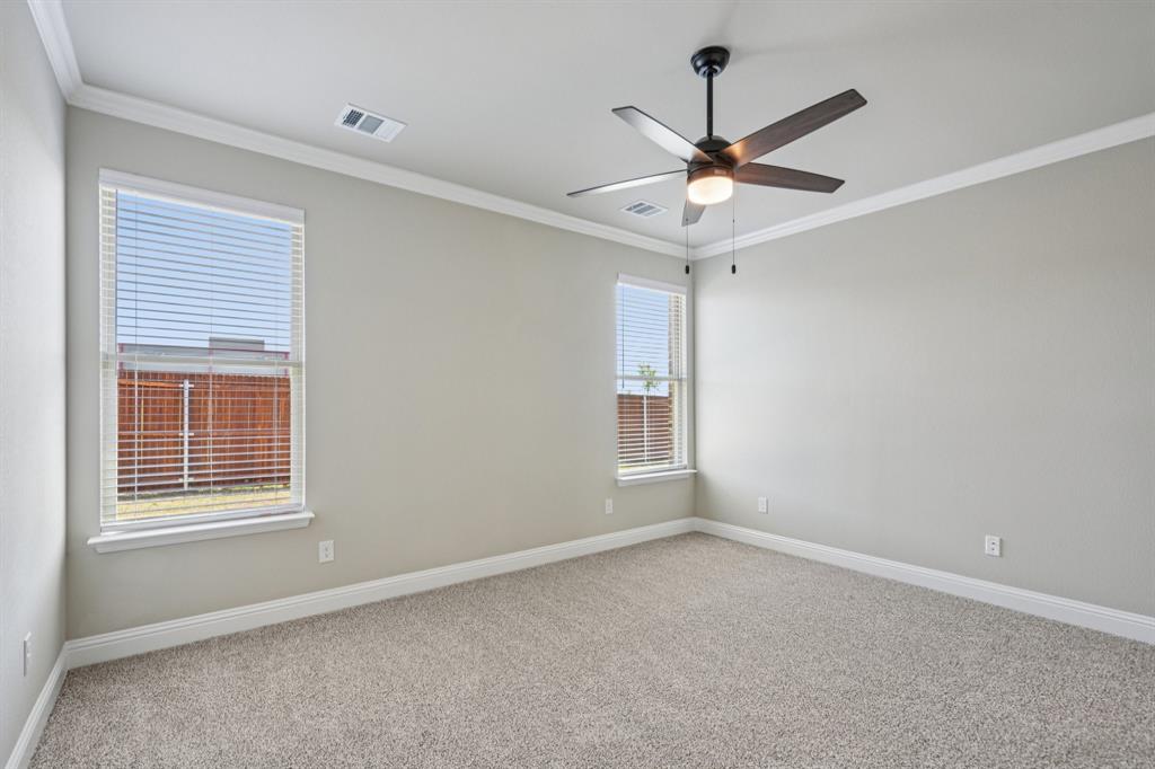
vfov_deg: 73.7
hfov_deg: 96.8
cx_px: 578
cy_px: 384
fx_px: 513
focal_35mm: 16
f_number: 8
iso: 250
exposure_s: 1/30
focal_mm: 16
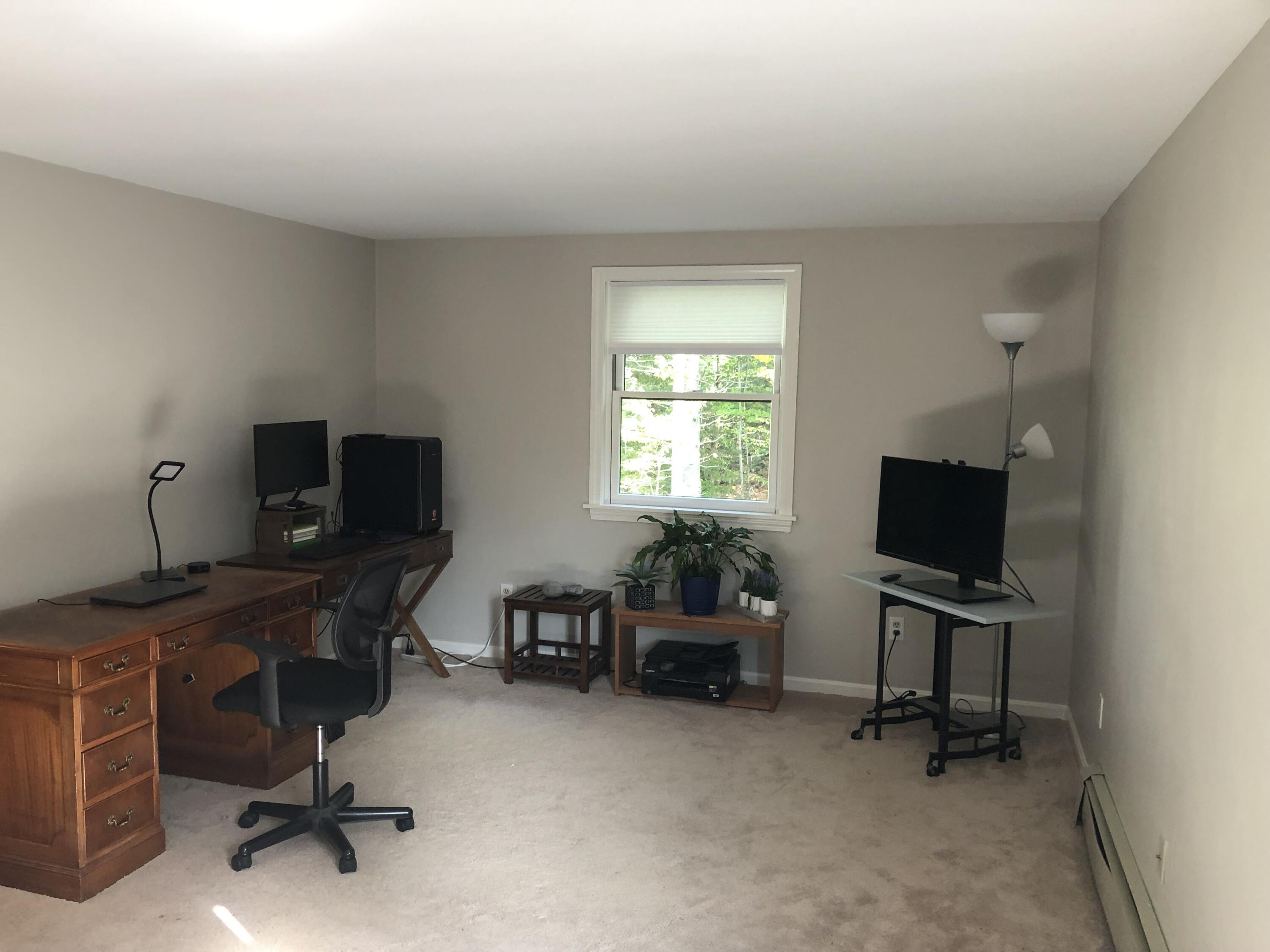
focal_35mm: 28
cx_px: 635
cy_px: 476
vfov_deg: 49.7
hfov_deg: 63.4
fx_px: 1027
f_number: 1.8
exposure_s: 1/30
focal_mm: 3.99
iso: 32
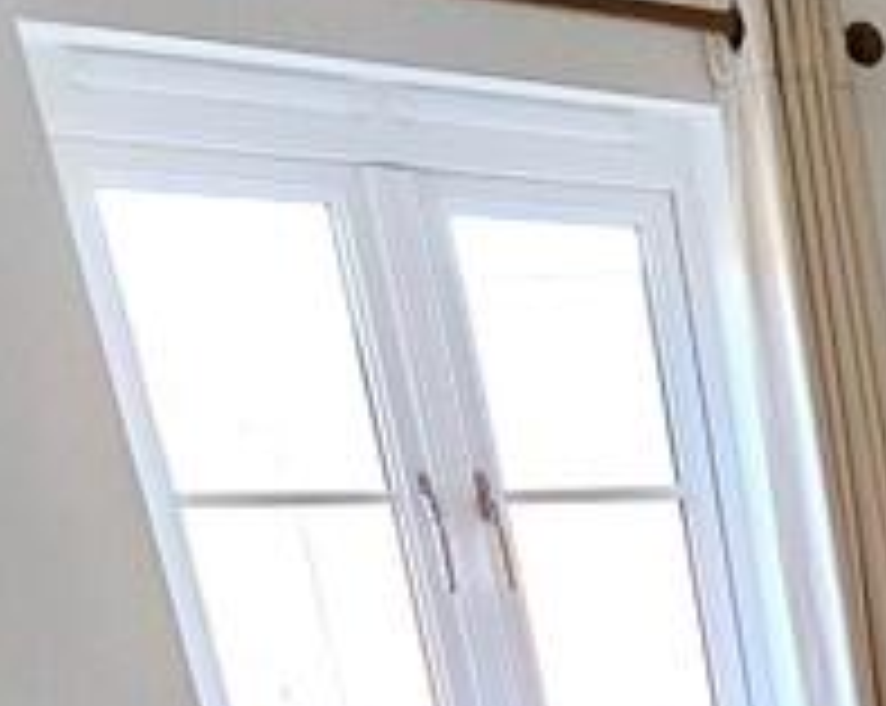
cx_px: 1498
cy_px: 1282
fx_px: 1728
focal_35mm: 66
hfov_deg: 21.4
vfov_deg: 18.1
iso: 320
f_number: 2.2
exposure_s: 1/71.4
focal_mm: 2.2
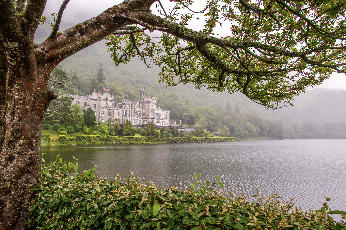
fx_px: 303
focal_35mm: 32
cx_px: 173
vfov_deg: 41.7
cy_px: 115
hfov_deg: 59.5
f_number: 10
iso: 400
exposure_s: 1/80
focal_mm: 21
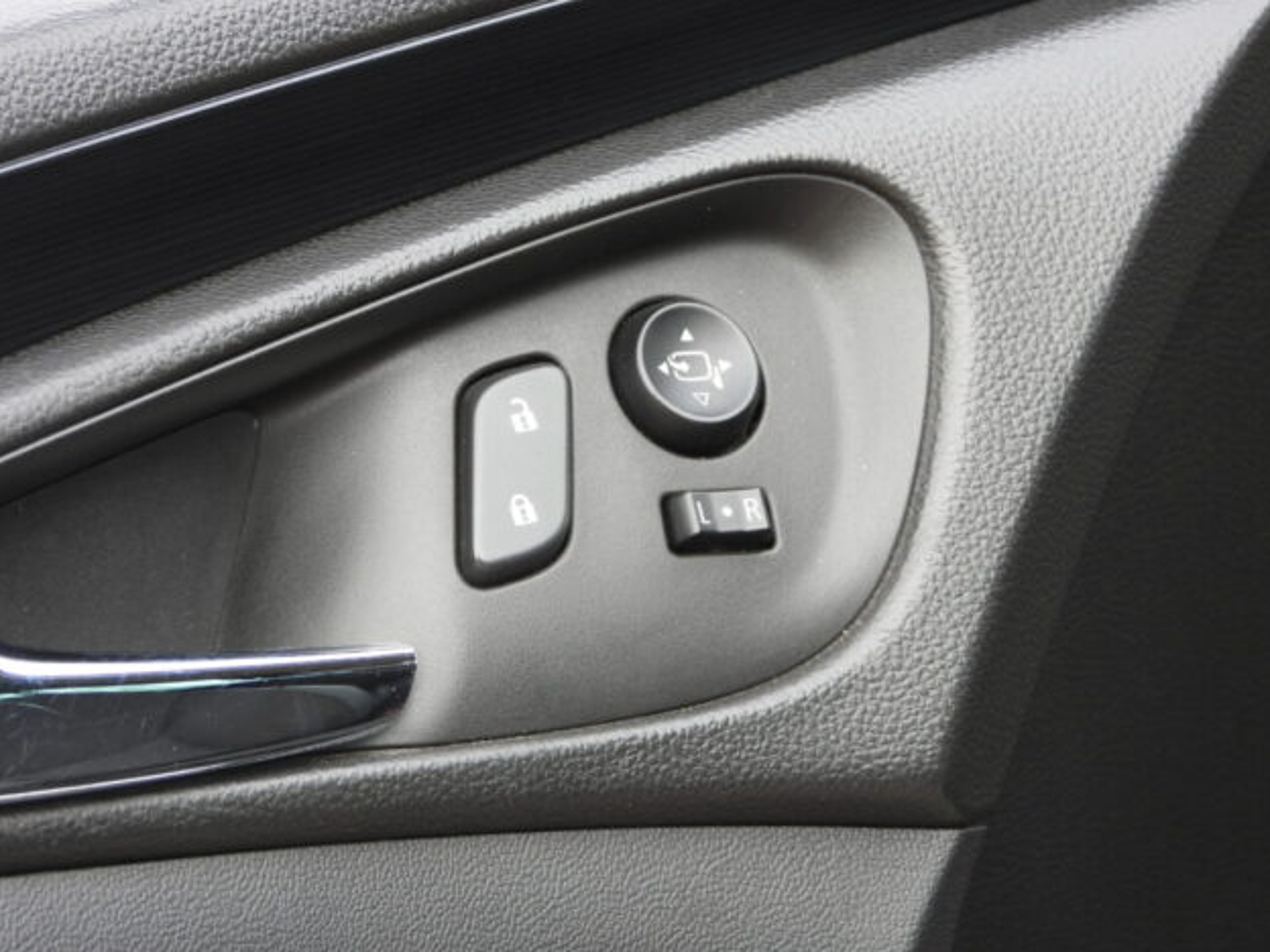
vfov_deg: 7.7
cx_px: 556
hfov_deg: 10.2
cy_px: 474
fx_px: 7118
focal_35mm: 194
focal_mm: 30.5
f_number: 4
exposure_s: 1/60
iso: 100
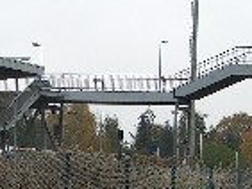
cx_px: 76
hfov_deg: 10.4
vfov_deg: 7.8
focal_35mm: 190
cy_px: 142
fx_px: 1384
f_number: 3.1
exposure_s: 1/160
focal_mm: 9.5
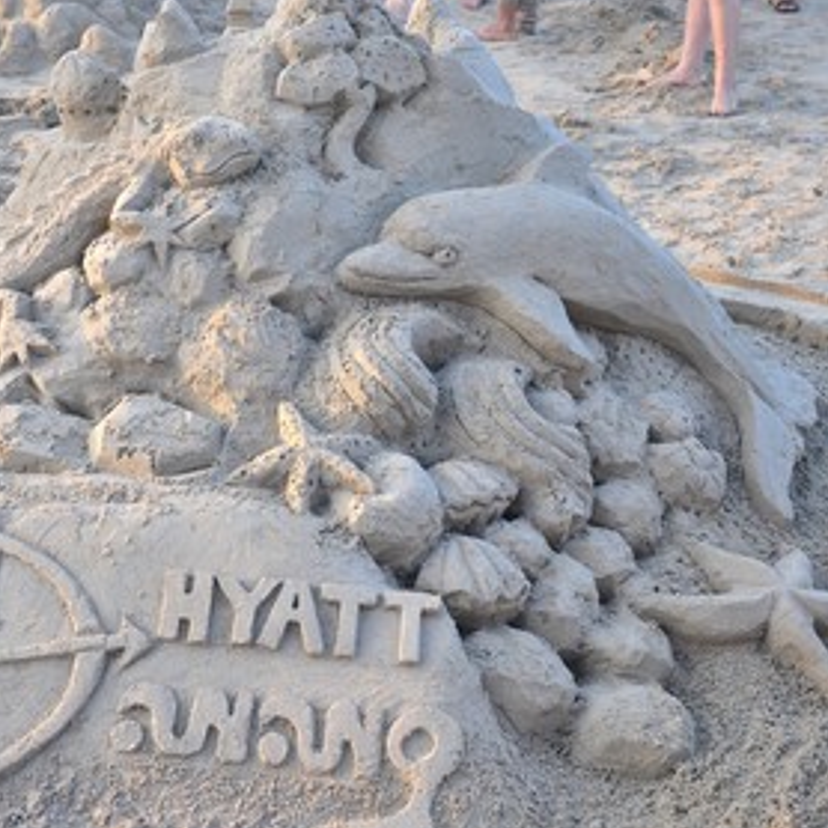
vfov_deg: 26.1
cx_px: 310
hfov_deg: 26.0
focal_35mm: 66
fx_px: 1786
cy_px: 415
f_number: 5
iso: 200
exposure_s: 1/100
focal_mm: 32
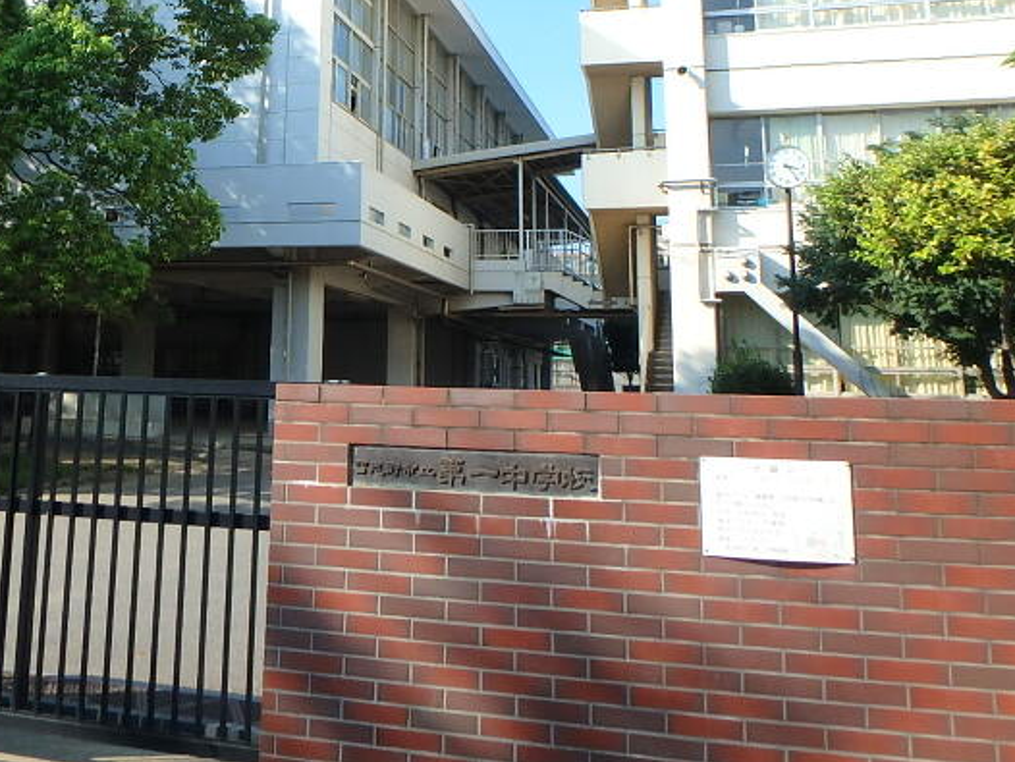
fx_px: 1115
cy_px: 143
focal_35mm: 38
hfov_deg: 48.1
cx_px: 336
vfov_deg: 36.4
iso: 125
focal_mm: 3.7
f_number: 3.5
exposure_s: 1/640
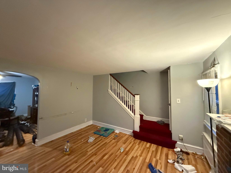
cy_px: 86
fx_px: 93
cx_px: 116
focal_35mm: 14
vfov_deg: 85.7
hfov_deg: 102.1
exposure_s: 1/60
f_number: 2.2
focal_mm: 2.22
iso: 1250
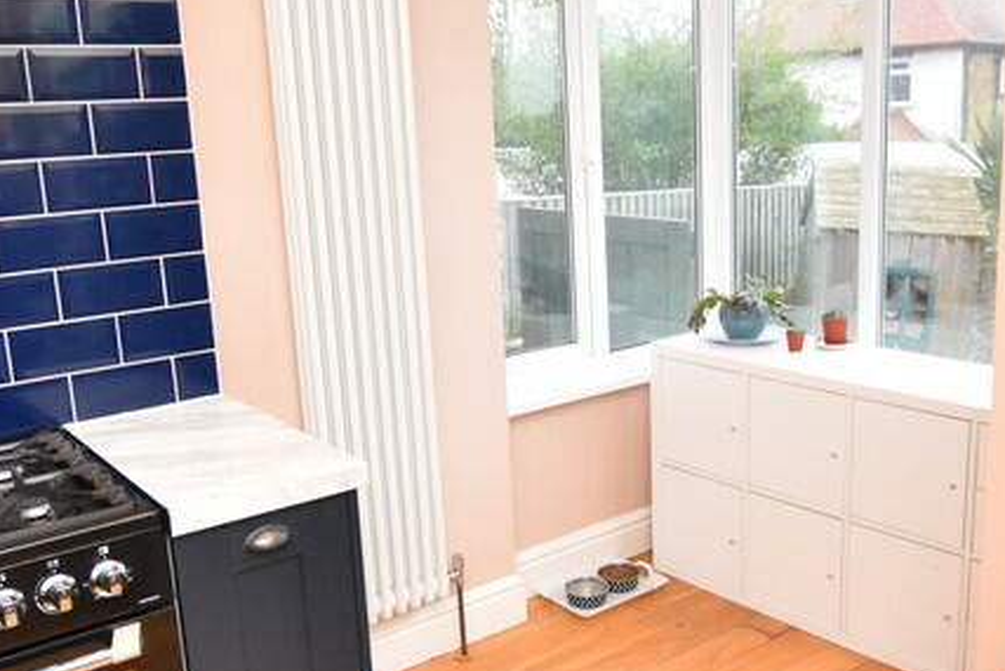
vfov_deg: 36.9
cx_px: 544
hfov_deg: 53.1
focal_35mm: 36
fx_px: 1005
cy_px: 343
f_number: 4
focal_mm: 10
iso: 800
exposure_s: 1/125
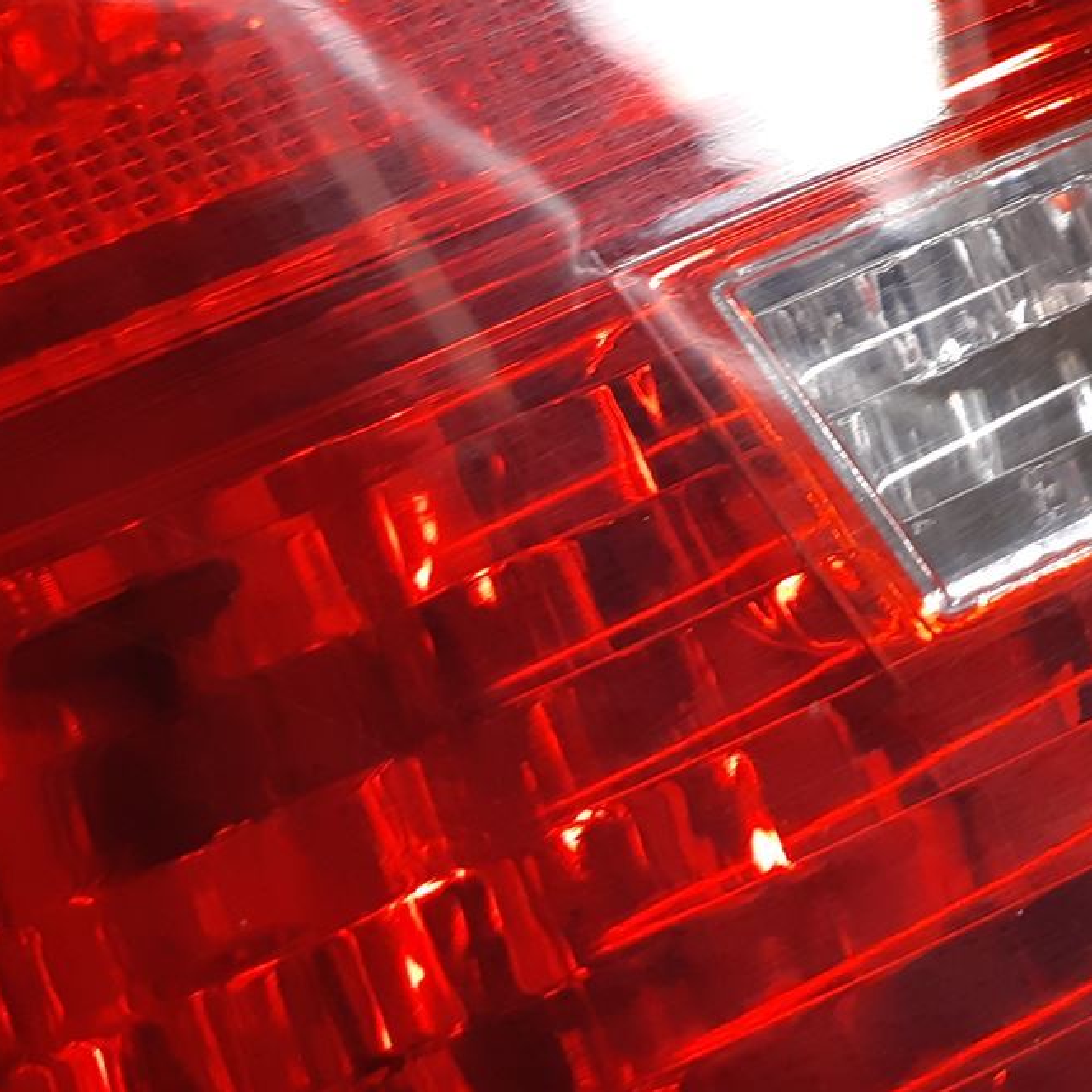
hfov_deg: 23.3
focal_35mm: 71
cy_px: -40
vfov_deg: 23.2
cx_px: 1097
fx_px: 2534
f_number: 1.7
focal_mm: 3.93
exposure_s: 1/50
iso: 100
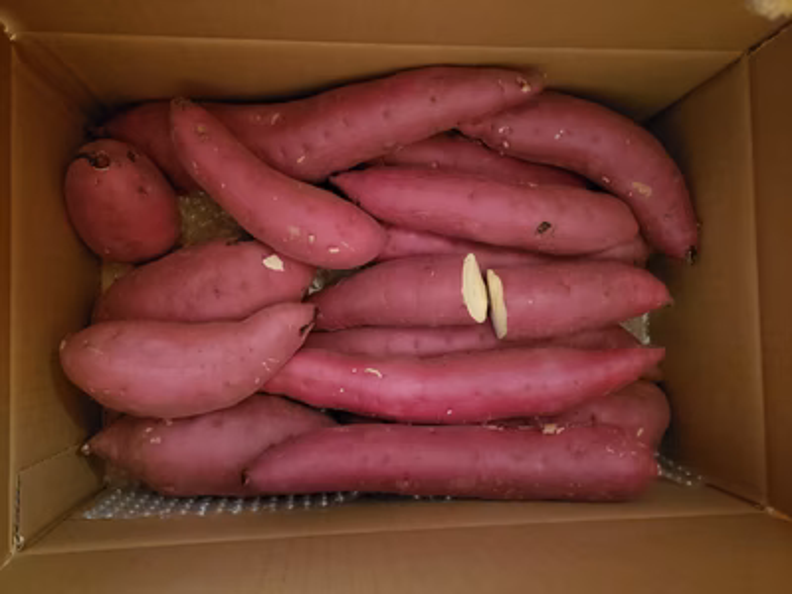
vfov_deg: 53.1
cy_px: 297
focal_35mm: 26
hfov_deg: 67.3
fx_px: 595
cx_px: 396
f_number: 1.5
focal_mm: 4.3
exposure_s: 1/10
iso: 1250
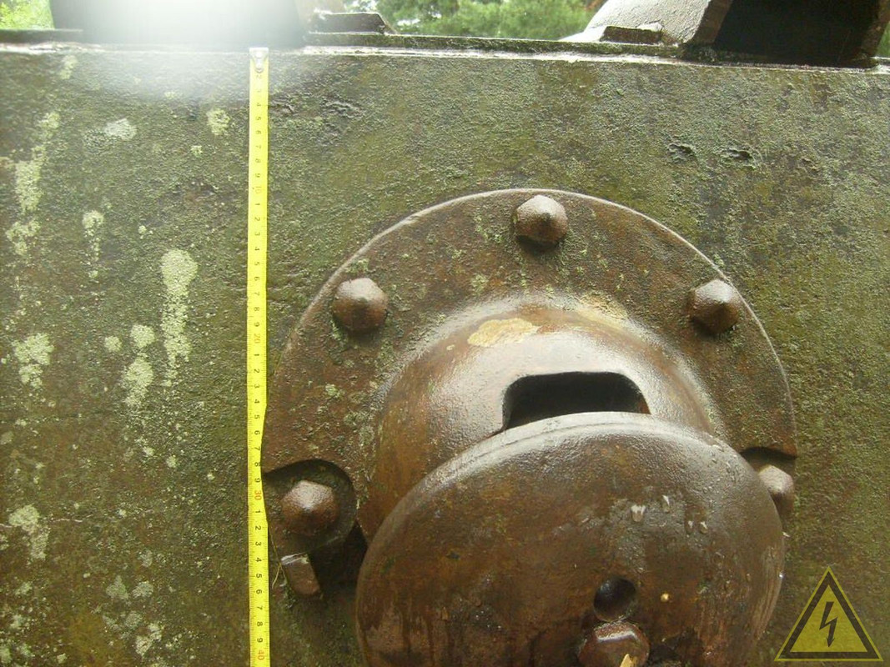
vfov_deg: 40.7
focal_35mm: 35
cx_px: 445
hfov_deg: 52.6
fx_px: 900
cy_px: 334
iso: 100
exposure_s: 1/60
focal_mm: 5.8
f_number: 2.8
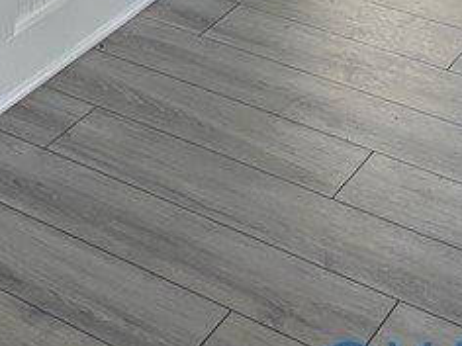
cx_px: -282
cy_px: -328
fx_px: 1508
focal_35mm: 113
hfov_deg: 15.7
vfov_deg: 11.8
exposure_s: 1/120
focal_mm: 5.1
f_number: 1.6
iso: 64
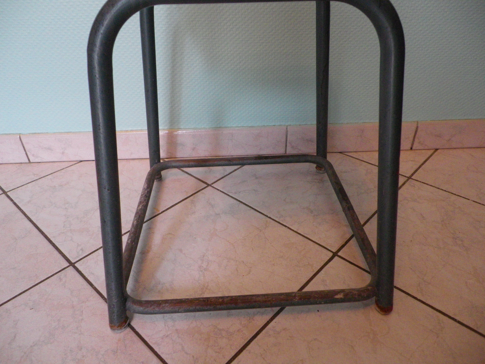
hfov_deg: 63.4
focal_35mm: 28
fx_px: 392
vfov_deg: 49.7
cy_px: 182
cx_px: 242
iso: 400
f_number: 2.6
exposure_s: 1/60
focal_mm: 4.9
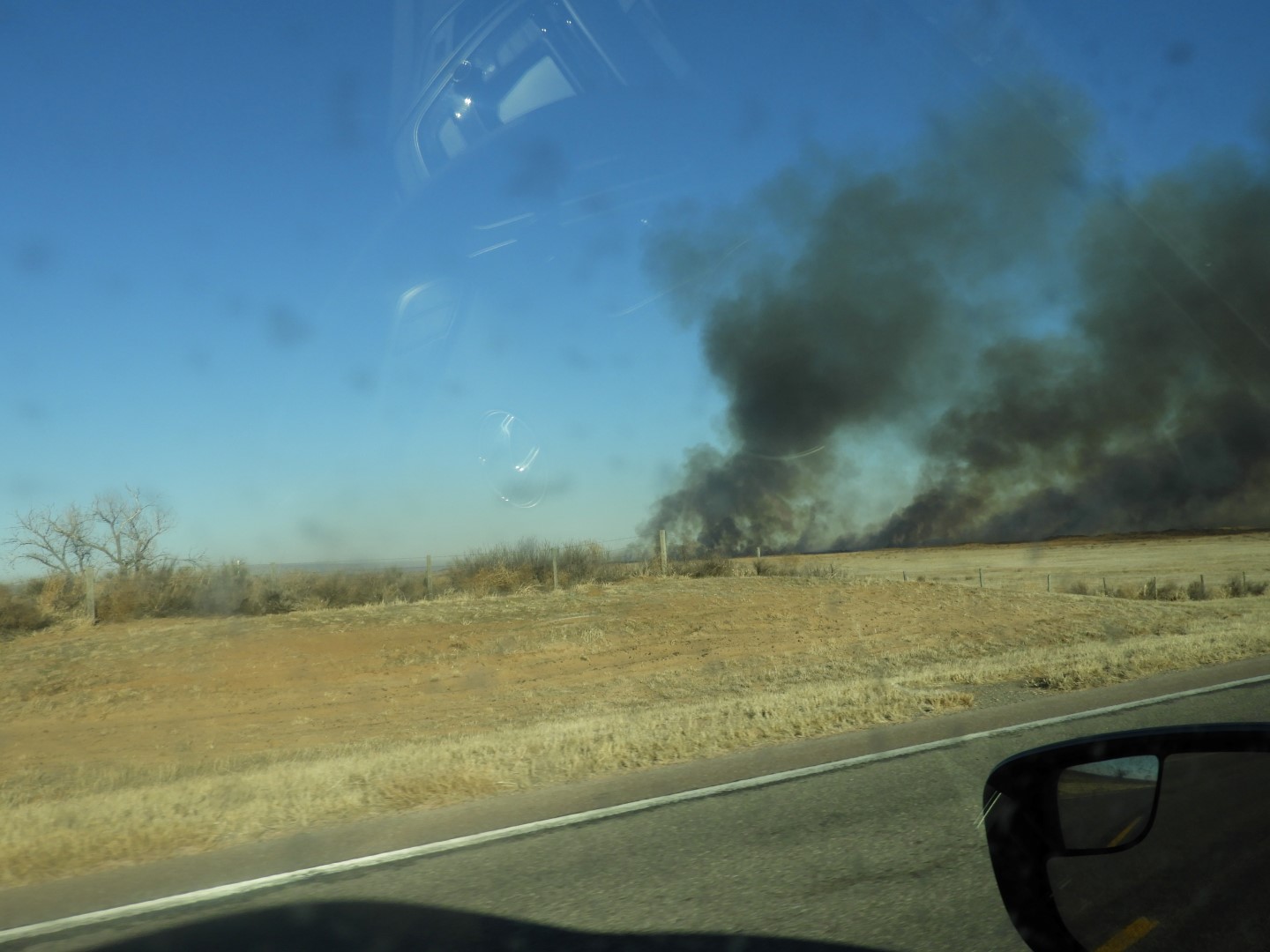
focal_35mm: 33
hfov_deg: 55.4
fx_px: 1211
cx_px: 635
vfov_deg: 42.9
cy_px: 476
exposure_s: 1/1250
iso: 100
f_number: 3.6
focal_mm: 5.9
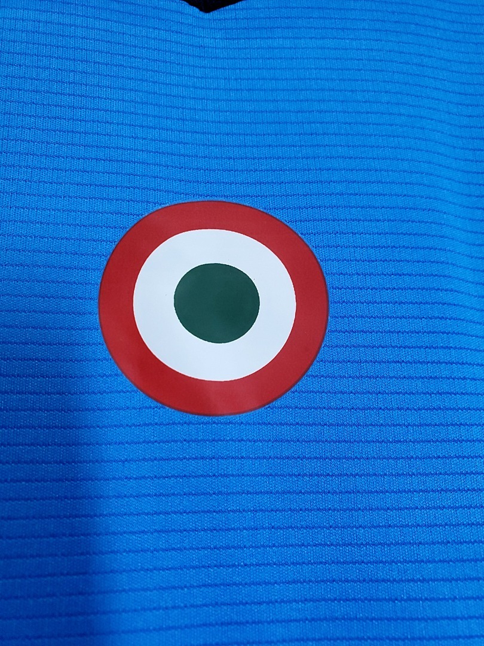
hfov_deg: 53.1
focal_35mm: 26
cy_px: 323
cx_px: 242
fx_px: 485
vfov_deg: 67.3
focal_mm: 4.3
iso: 250
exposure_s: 1/15
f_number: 2.4
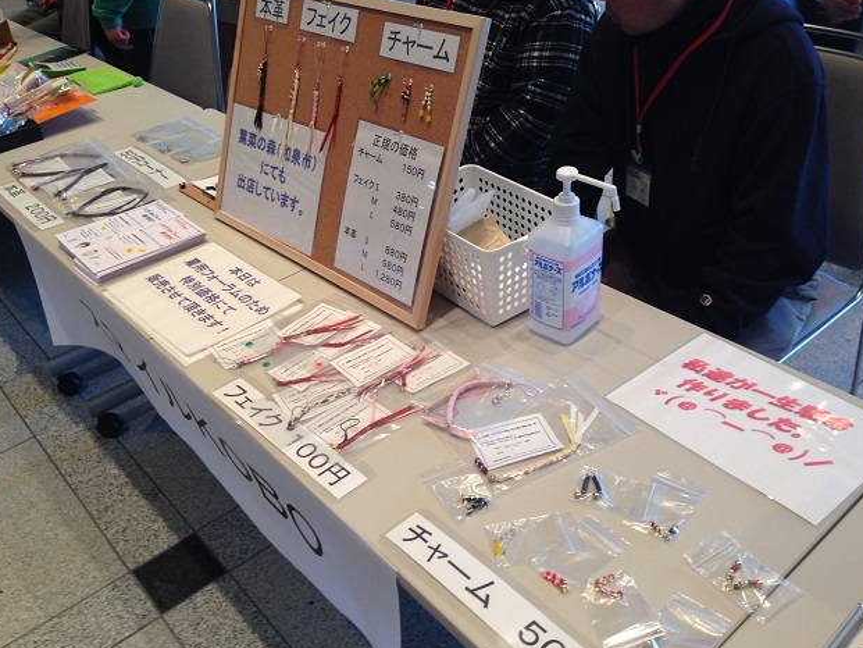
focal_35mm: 34
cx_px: 435
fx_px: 848
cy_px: 320
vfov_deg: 41.8
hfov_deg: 53.9
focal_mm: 4.12
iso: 50
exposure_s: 1/20
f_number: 2.4
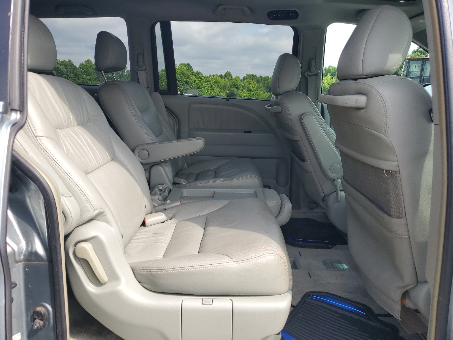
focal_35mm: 26
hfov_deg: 67.3
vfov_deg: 53.1
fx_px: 340
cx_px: 226
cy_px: 170
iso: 50
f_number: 1.5
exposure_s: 1/833
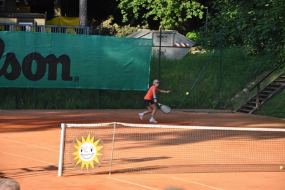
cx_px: 142
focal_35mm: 158
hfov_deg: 13.0
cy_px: 95
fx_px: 1246
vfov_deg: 8.7
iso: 200
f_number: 8
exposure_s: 1/200
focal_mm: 105
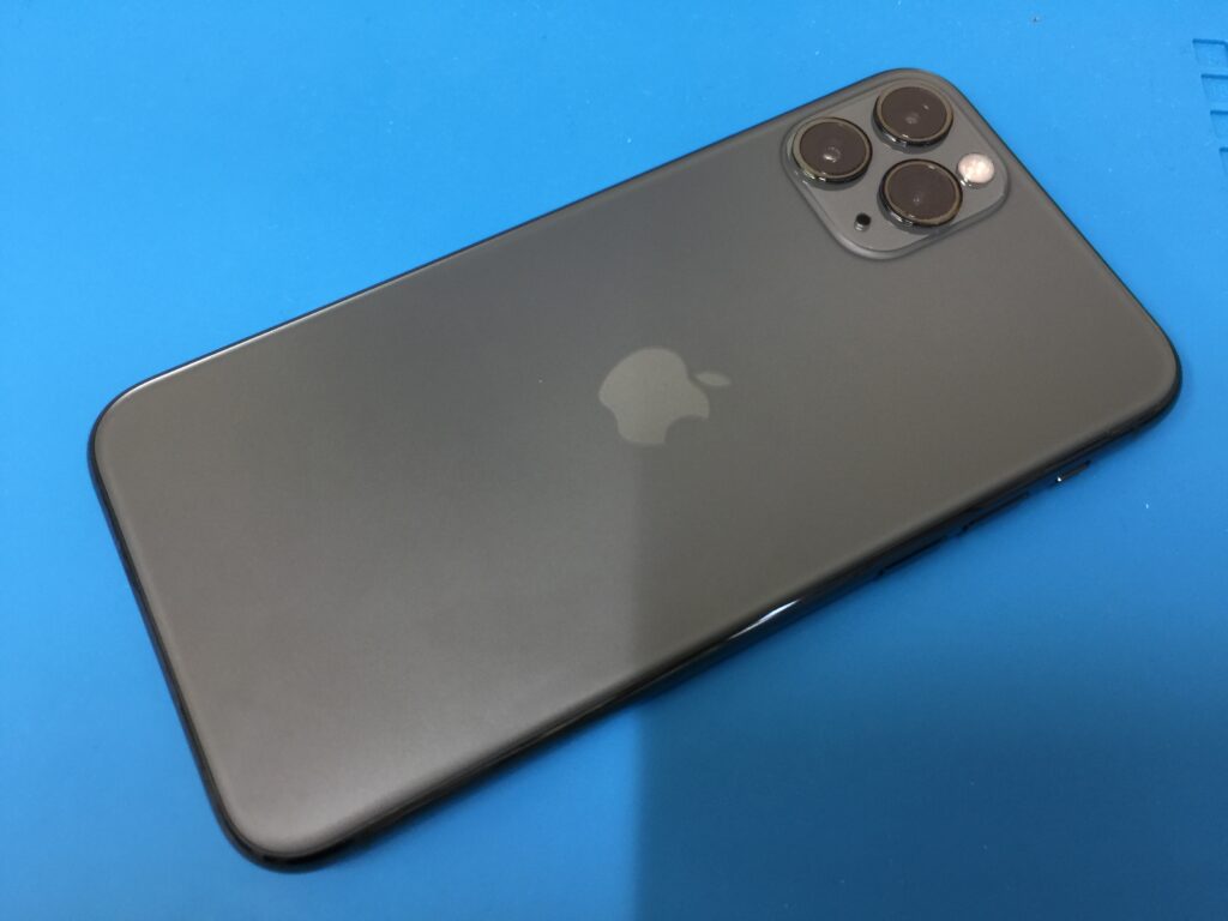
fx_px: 1029
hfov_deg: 61.7
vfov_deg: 48.2
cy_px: 460
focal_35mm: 29
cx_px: 614
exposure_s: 1/15
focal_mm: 4.15
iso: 50
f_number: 2.2
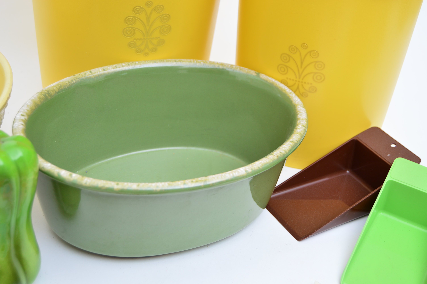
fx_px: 675
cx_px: 214
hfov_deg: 35.1
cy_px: 142
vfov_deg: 23.7
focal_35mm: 57
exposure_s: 1/100
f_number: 4.8
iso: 100
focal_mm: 38
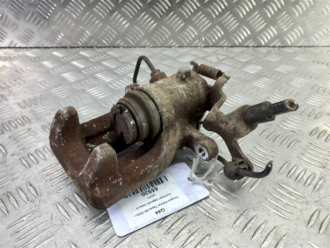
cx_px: 165
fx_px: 238
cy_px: 124
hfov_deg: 69.4
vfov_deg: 54.9
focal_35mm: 25
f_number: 1.8
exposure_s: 1/50
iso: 100
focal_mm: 4.6
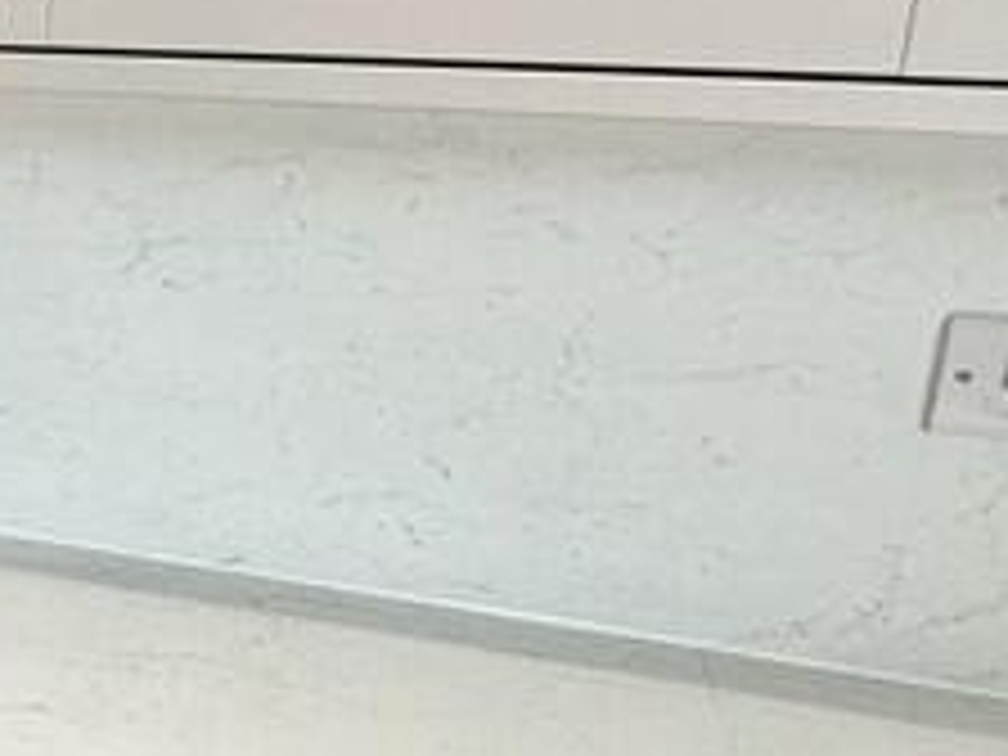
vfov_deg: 22.9
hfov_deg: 21.9
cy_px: 328
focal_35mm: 64
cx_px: -702
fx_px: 1864
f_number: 2.2
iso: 100
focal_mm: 2.22
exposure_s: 1/100
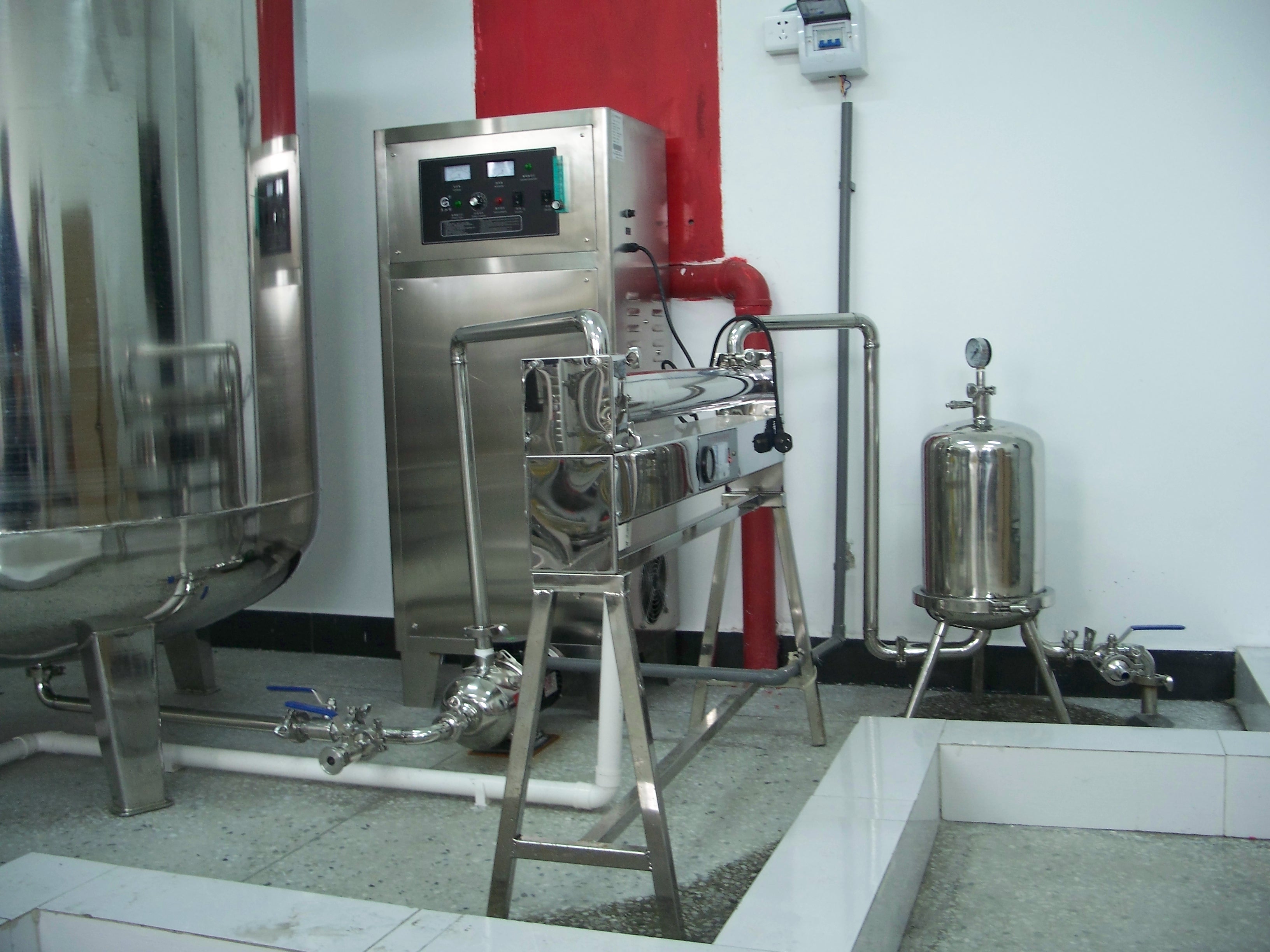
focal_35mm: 37
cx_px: 635
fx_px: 1357
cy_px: 476
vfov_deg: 38.7
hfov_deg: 50.1
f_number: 2.8
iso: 200
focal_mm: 7.8
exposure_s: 1/30
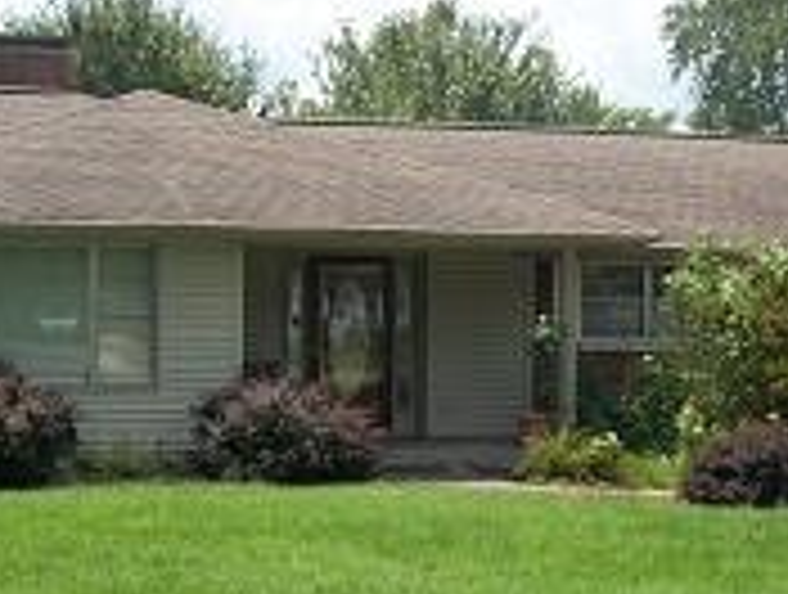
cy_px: 351
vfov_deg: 20.2
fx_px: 1665
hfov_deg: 26.6
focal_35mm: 73
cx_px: 437
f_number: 8.8
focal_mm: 5.7
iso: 80
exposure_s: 1/125
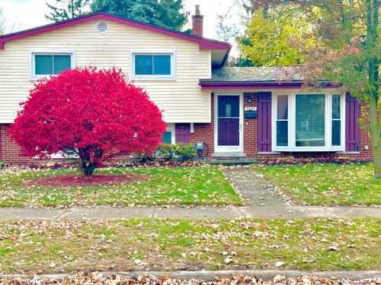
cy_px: 142
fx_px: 528
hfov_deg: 39.7
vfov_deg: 30.3
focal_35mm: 48
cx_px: 190
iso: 64
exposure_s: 1/454
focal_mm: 6.86
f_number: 1.78
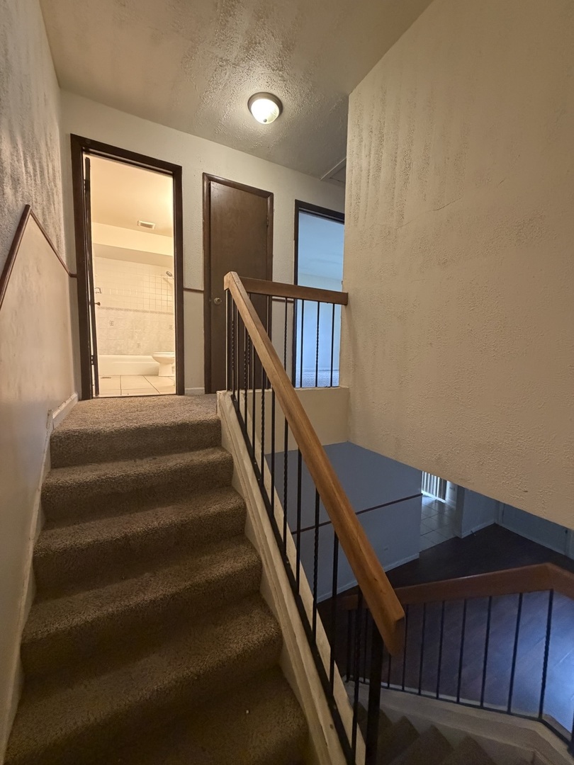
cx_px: 287
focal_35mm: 14
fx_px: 310
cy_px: 382
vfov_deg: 102.1
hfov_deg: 85.7
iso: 640
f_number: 2.2
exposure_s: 1/60
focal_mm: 2.22
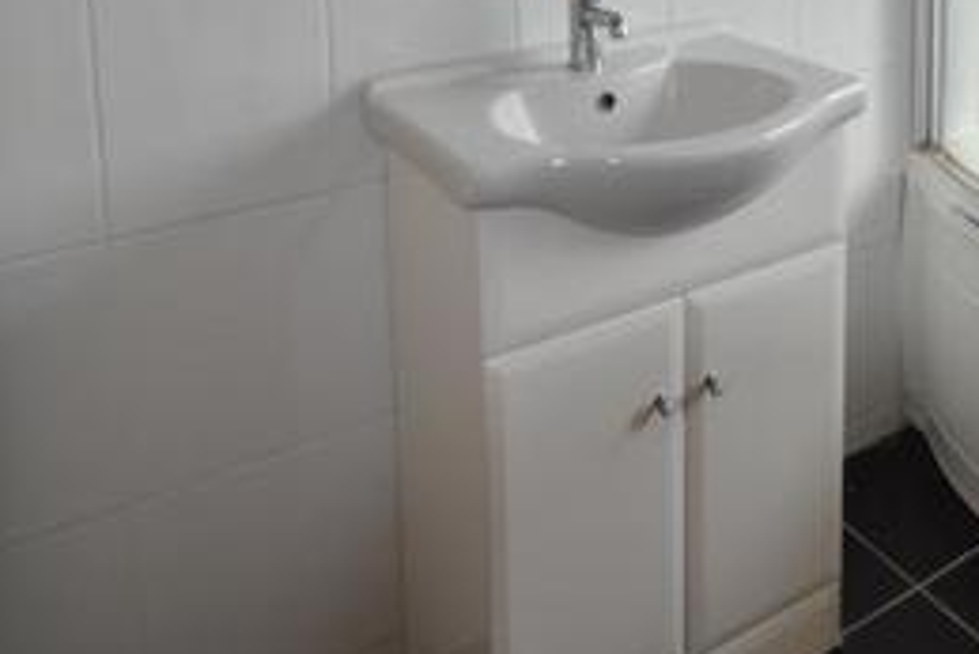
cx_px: 782
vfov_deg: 31.3
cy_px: -93
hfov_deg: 48.9
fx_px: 1007
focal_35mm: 37
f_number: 4
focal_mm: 10
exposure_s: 1/125
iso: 140
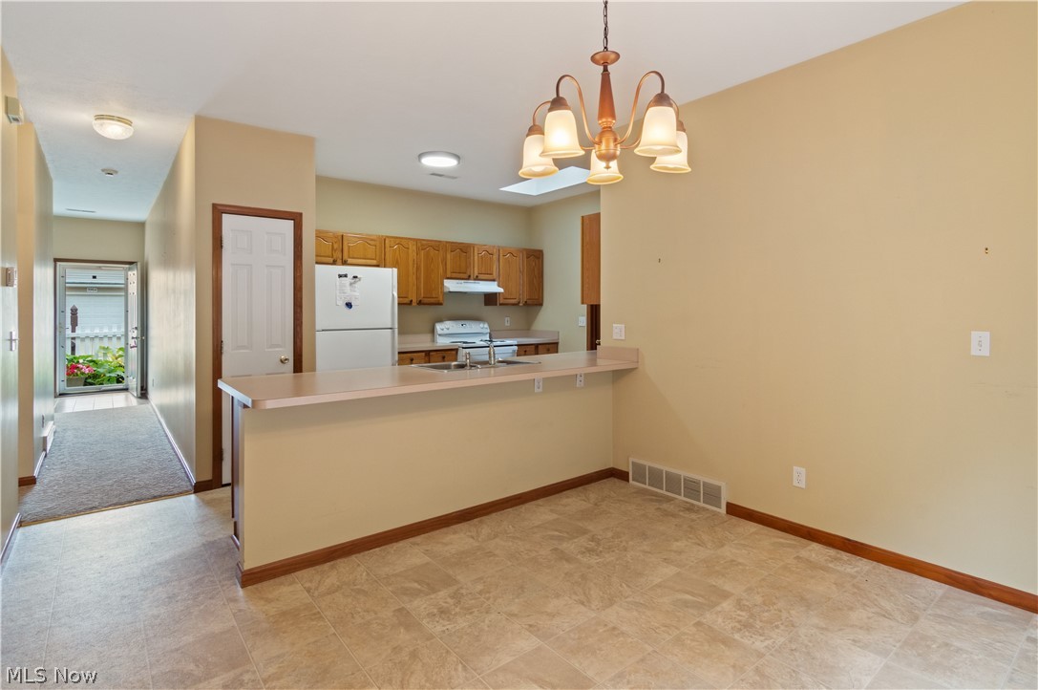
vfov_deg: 71.9
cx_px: 519
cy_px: 345
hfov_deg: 95.0
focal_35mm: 16
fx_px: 475
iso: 400
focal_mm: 11
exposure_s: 1/3
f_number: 9
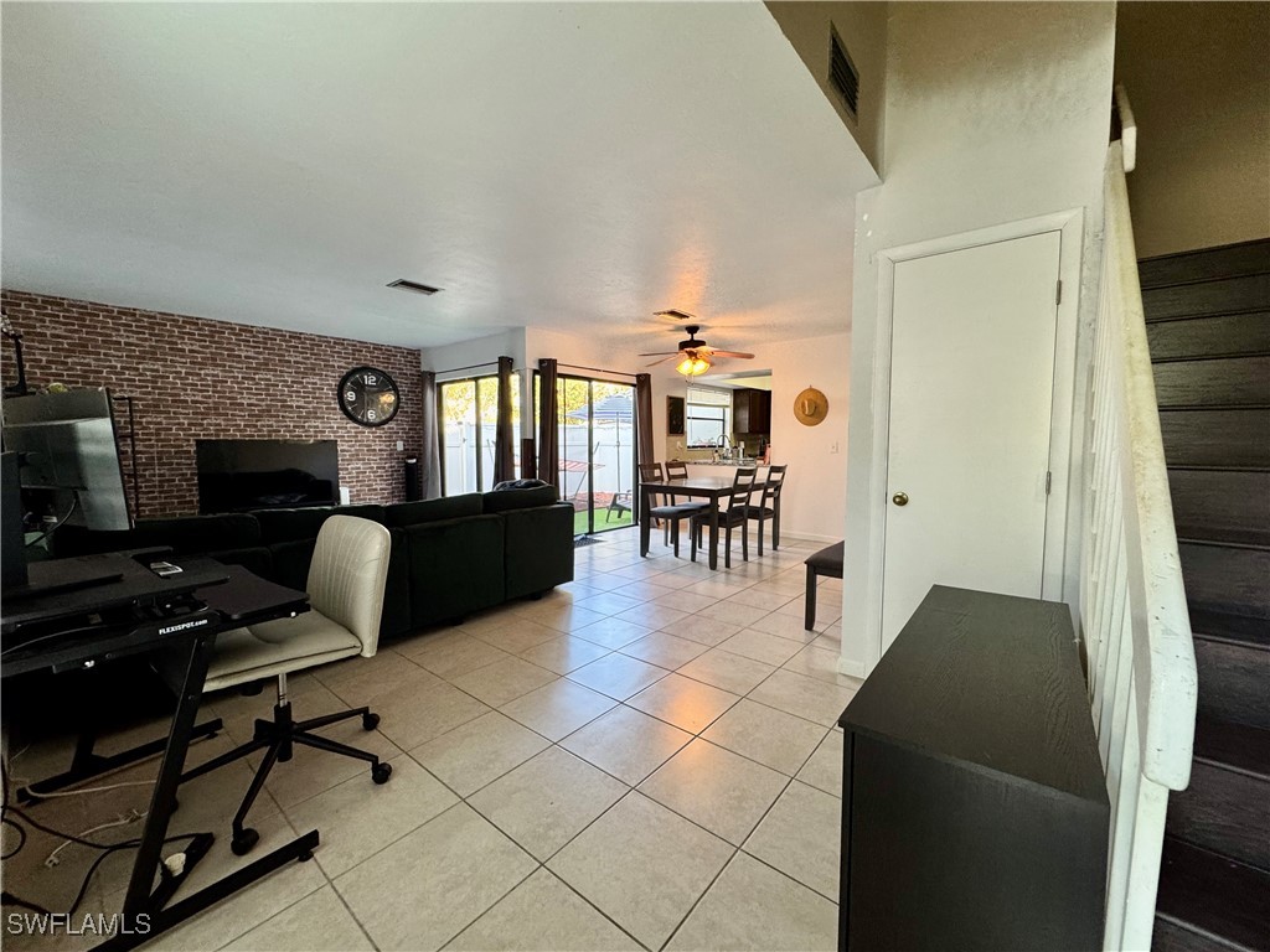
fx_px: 514
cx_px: 635
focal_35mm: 14
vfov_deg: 85.7
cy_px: 476
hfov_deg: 102.1
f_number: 2.2
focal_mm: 2.22
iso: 200
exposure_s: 1/60
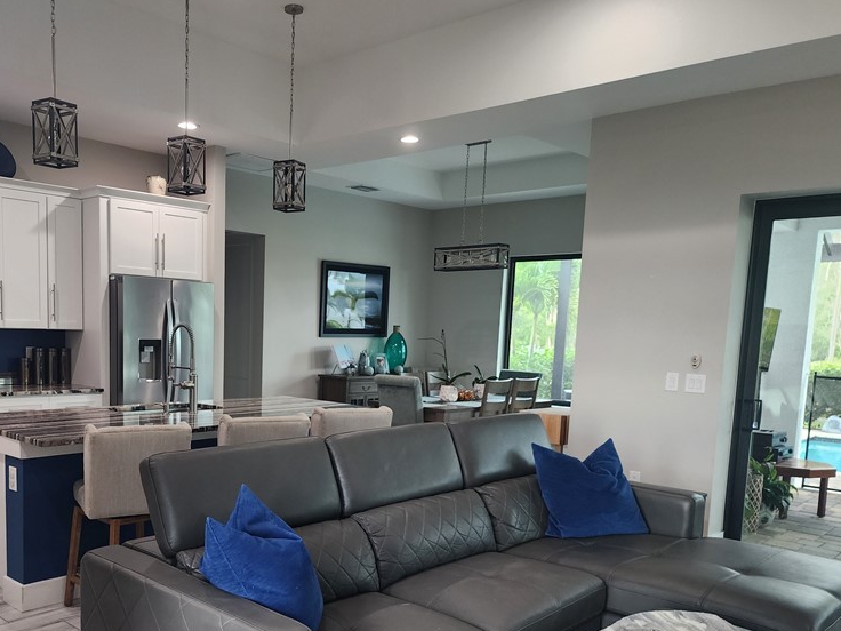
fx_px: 777
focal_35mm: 32
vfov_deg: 43.6
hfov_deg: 56.0
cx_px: 305
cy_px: 416
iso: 400
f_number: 1.8
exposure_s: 1/120
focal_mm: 6.4
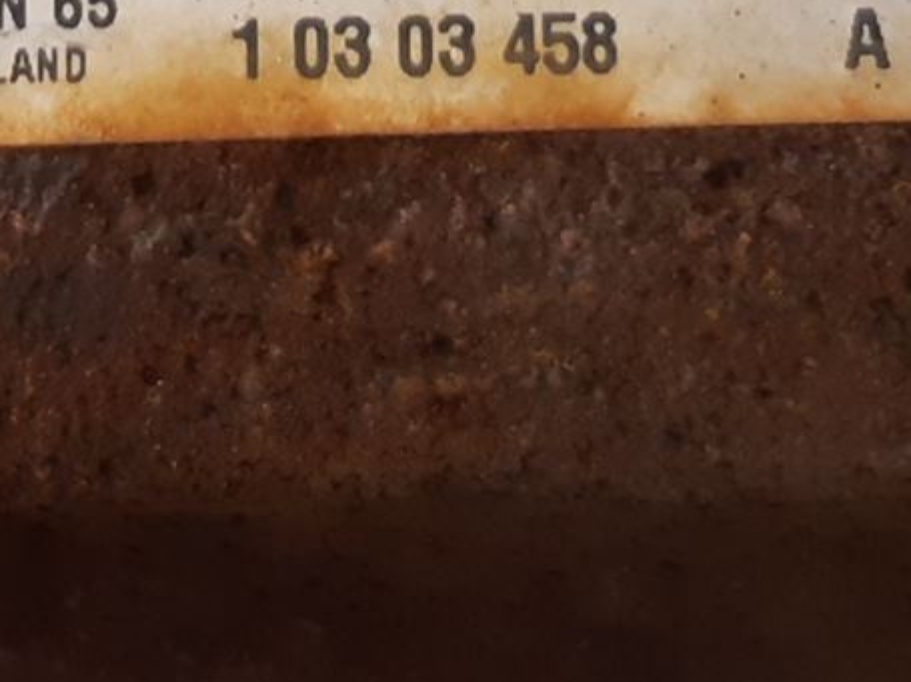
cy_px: -556
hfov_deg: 16.8
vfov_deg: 11.7
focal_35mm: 117
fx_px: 3078
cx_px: 368
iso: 160
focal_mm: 3.93
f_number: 1.7
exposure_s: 1/50
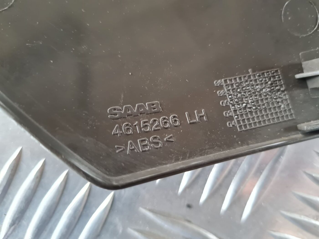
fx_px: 240
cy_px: 120
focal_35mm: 26
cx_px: 160
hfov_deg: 67.3
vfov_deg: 53.1
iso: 400
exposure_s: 1/50
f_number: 1.8
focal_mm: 5.4
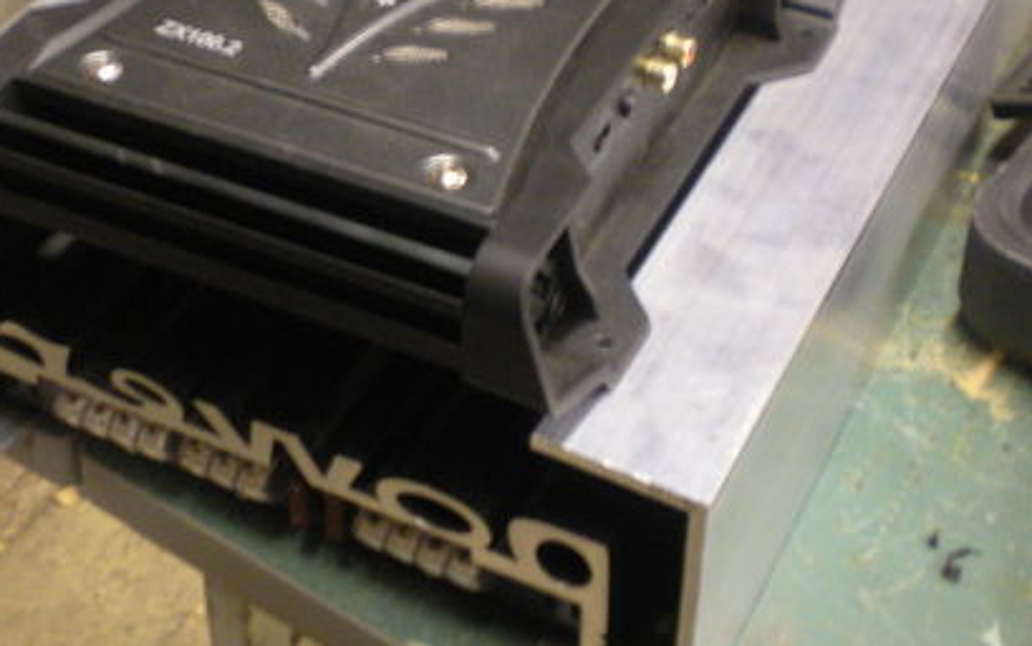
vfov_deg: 17.7
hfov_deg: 28.2
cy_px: 129
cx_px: 429
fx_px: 2054
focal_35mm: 73
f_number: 3.5
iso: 304
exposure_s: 1/8
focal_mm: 7.4
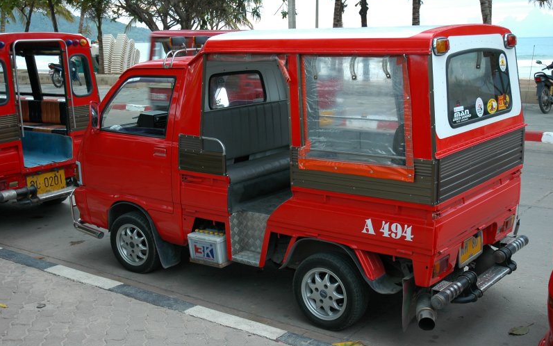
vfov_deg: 28.9
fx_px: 671
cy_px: 179
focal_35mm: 45
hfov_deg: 44.8
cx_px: 276
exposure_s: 1/50
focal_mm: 29
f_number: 4
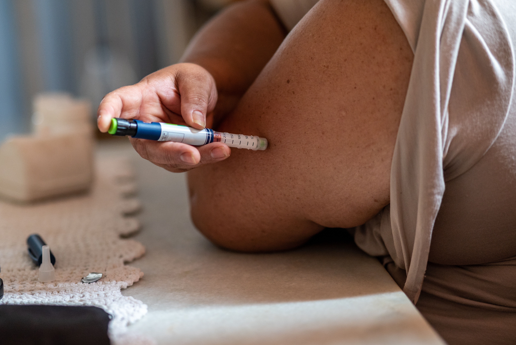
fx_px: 1477
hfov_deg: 19.8
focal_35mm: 103
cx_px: 226
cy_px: 182
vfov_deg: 13.3
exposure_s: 1/80
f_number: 1.8
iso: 800
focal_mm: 85
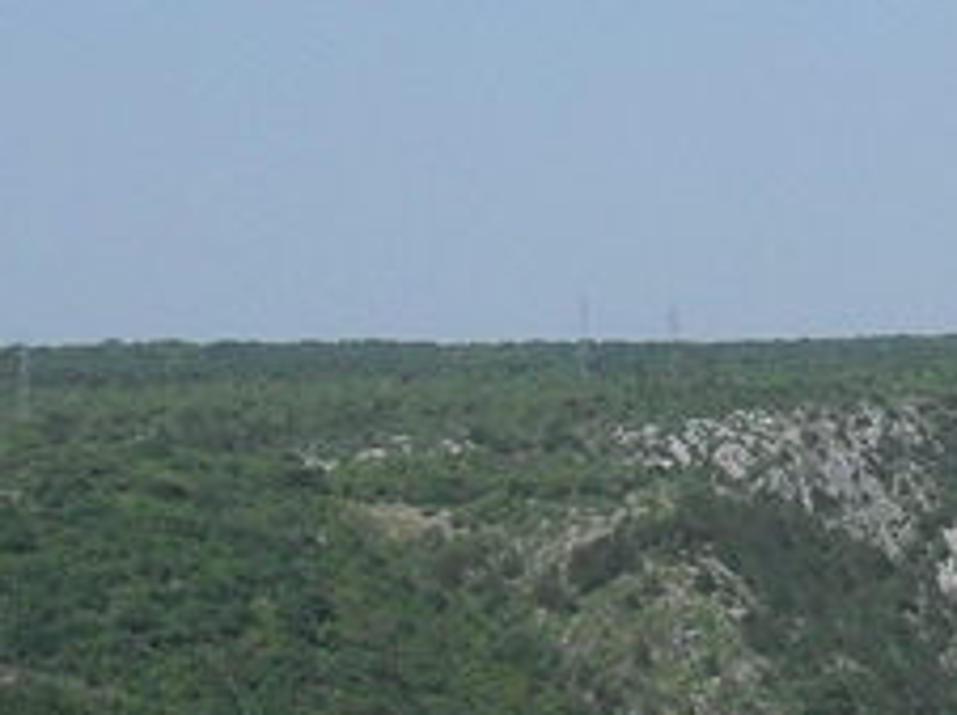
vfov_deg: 9.6
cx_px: 1639
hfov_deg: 11.9
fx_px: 4281
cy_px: 368
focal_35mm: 155
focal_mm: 6.3
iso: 100
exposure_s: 1/350
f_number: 8.4
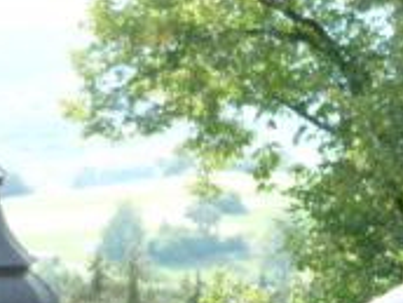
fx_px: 1816
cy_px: 186
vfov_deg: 9.5
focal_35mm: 156
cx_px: 384
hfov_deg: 12.5
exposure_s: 1/200
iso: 100
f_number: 2.8
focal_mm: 5.5
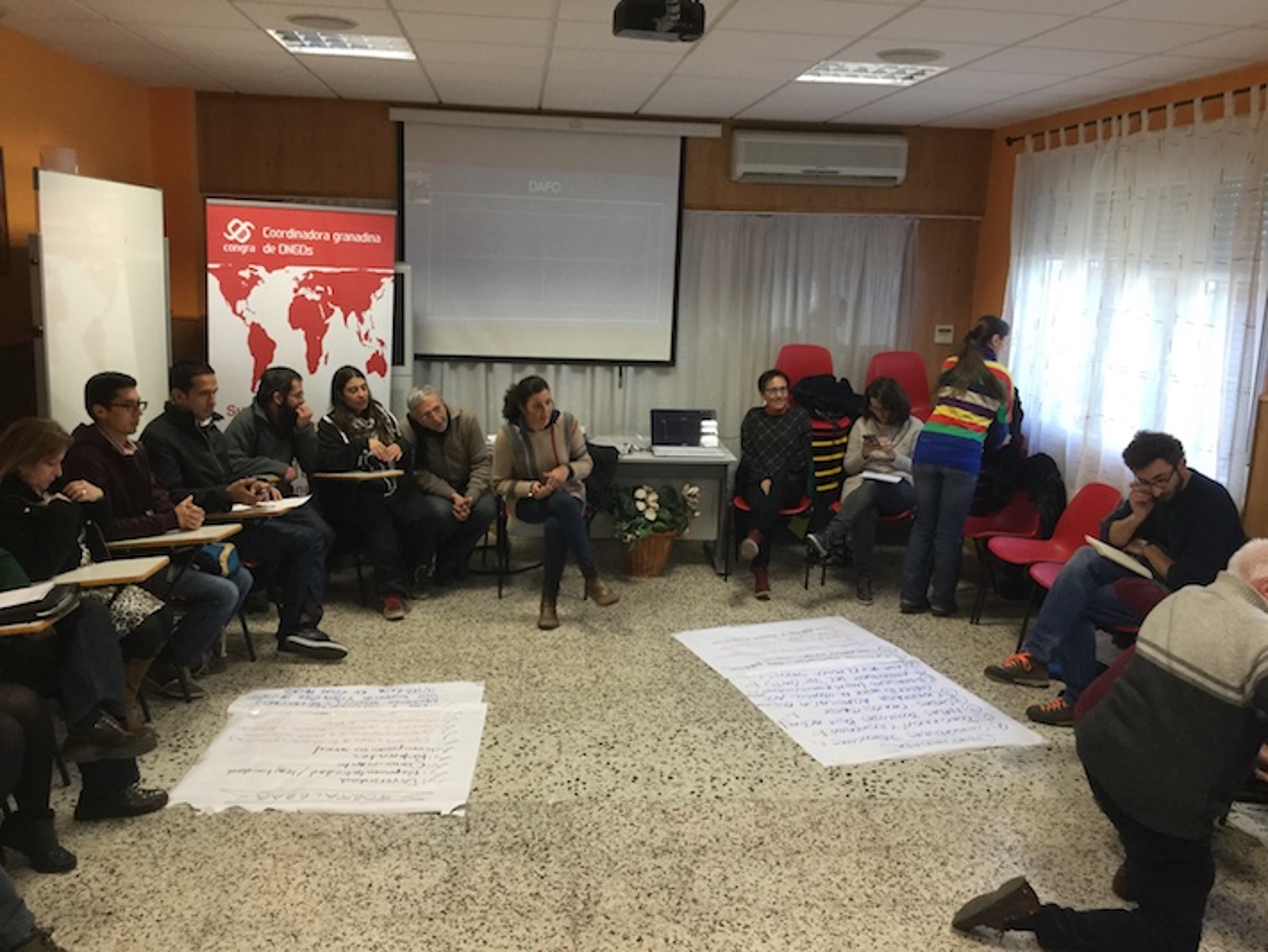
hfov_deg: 58.3
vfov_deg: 45.5
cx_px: 634
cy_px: 476
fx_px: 1136
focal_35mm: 31
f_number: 2.4
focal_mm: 3.3
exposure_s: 1/33
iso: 100
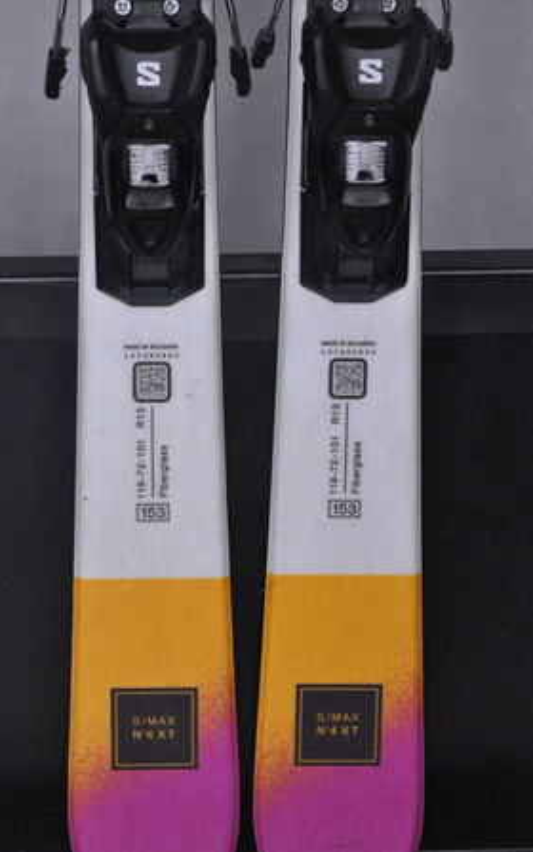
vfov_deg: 16.0
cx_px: 252
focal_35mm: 131
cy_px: 426
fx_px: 3033
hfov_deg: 10.0
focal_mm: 85
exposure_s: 1/125
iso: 3200
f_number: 9.5
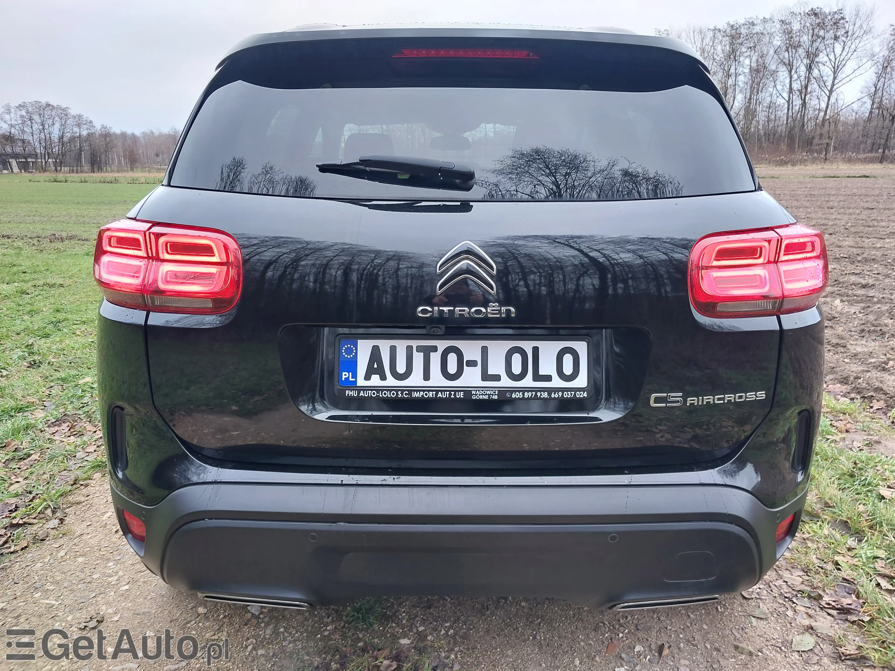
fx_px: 776
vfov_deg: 46.8
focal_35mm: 30
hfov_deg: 60.0
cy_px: 336
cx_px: 448
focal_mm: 4.6
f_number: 1.8
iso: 50
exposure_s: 1/50
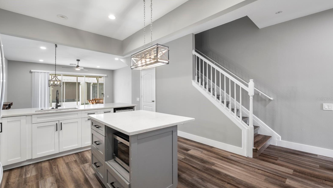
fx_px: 132
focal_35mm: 15
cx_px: 165
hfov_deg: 103.0
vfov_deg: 70.5
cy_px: 99
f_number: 8
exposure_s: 1/2
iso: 250
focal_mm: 14
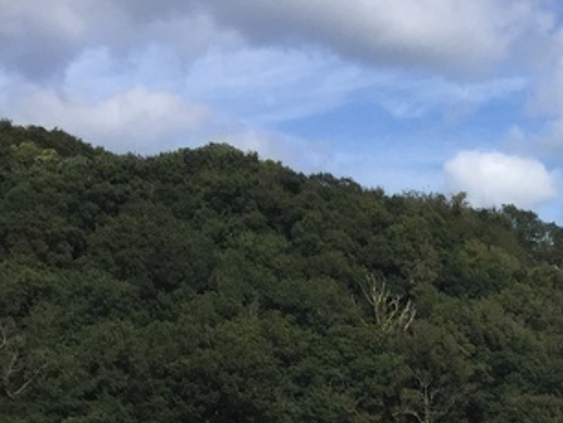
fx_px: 1579
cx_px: 924
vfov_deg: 14.2
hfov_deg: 17.5
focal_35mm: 97
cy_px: 644
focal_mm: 4.15
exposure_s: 1/2326
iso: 32
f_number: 2.2
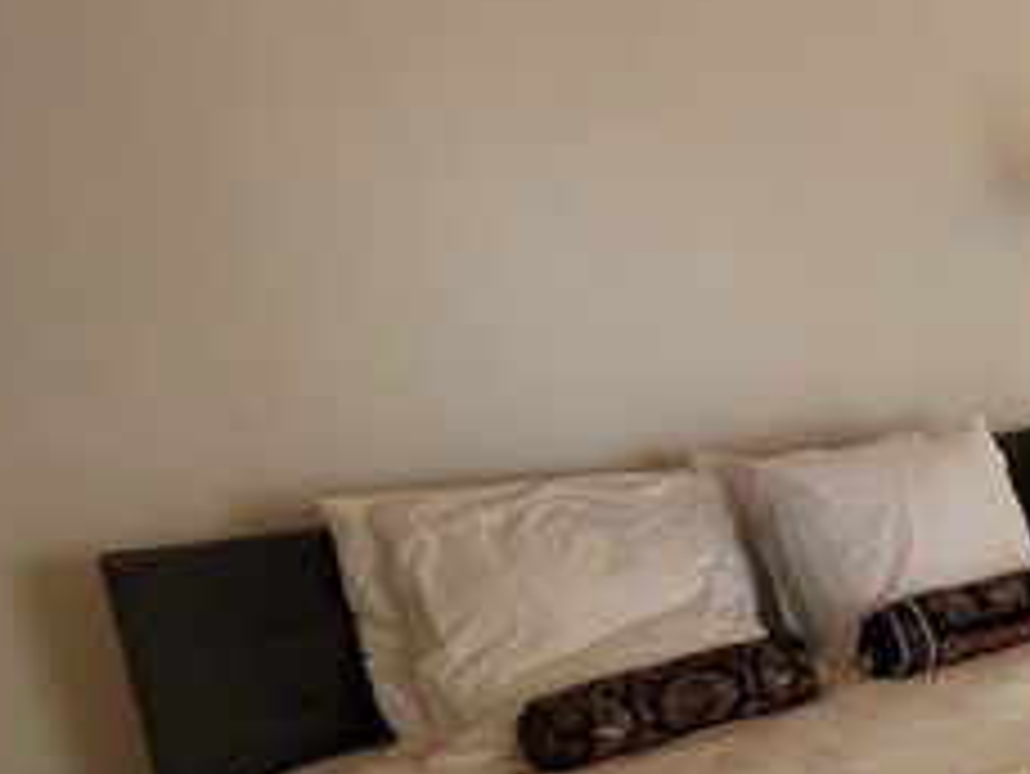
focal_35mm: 40
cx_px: 1527
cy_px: 504
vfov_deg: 35.7
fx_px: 1191
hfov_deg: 29.4
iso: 200
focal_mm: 1.74
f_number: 2.2
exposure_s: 1/50
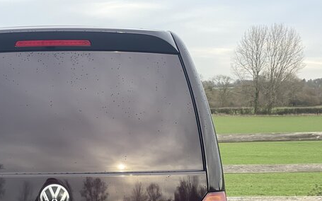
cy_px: 201
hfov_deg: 21.1
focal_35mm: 97
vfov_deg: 13.3
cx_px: 48
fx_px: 851
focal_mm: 6
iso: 25
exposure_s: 1/155
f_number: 2
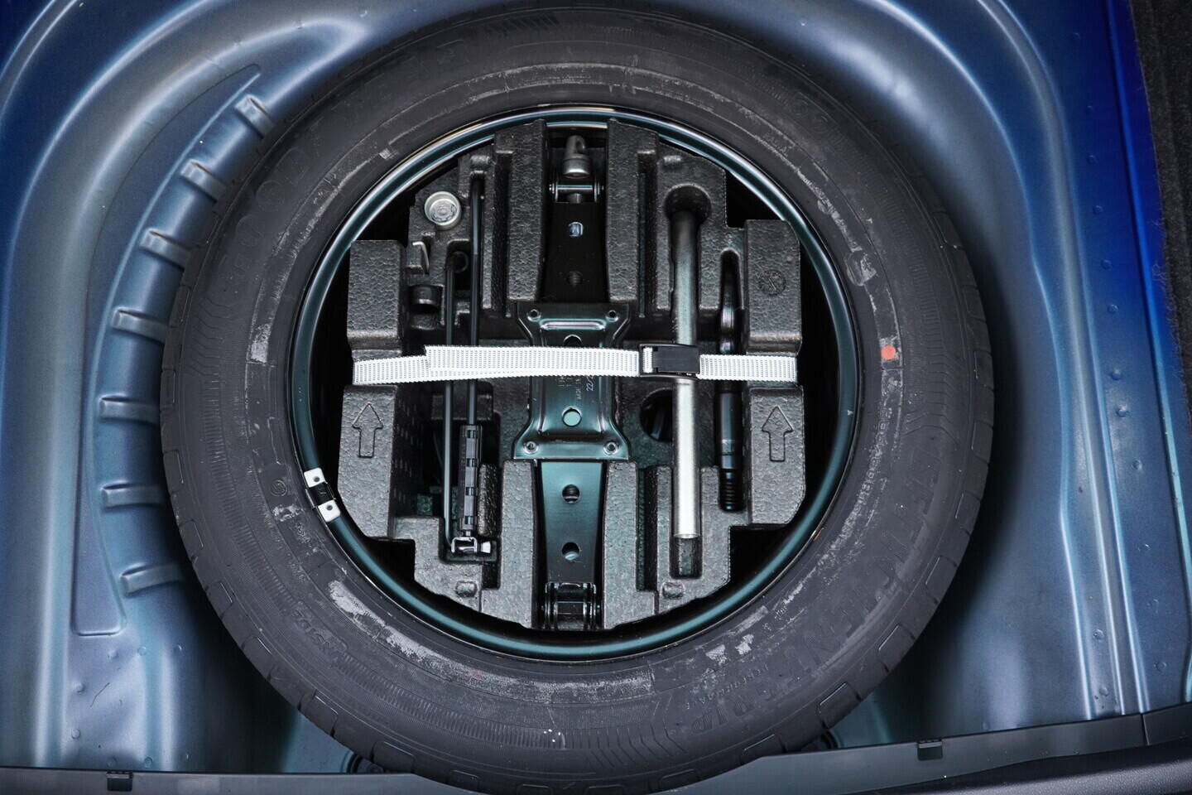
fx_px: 1192
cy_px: 398
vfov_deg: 36.9
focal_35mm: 36
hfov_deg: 53.1
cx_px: 596
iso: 500
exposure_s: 1/40
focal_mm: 24
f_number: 2.8
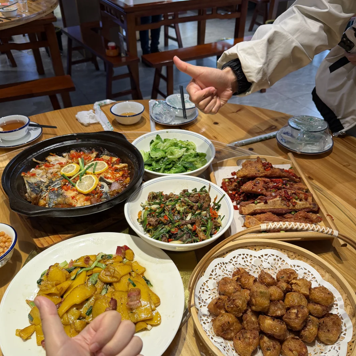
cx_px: 174
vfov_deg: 55.5
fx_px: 337
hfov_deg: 55.6
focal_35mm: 29
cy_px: 197
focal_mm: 6.76
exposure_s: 1/100
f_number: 1.78
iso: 125
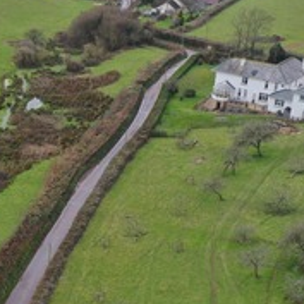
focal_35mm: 68
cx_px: -86
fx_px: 676
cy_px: 48
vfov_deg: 24.8
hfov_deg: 22.7
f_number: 4.5
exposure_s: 1/200
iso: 100
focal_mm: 10.26
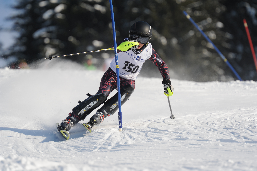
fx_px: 2354
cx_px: 128
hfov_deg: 6.2
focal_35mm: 330
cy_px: 86
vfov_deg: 4.2
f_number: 5.6
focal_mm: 330
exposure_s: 1/1600
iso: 250
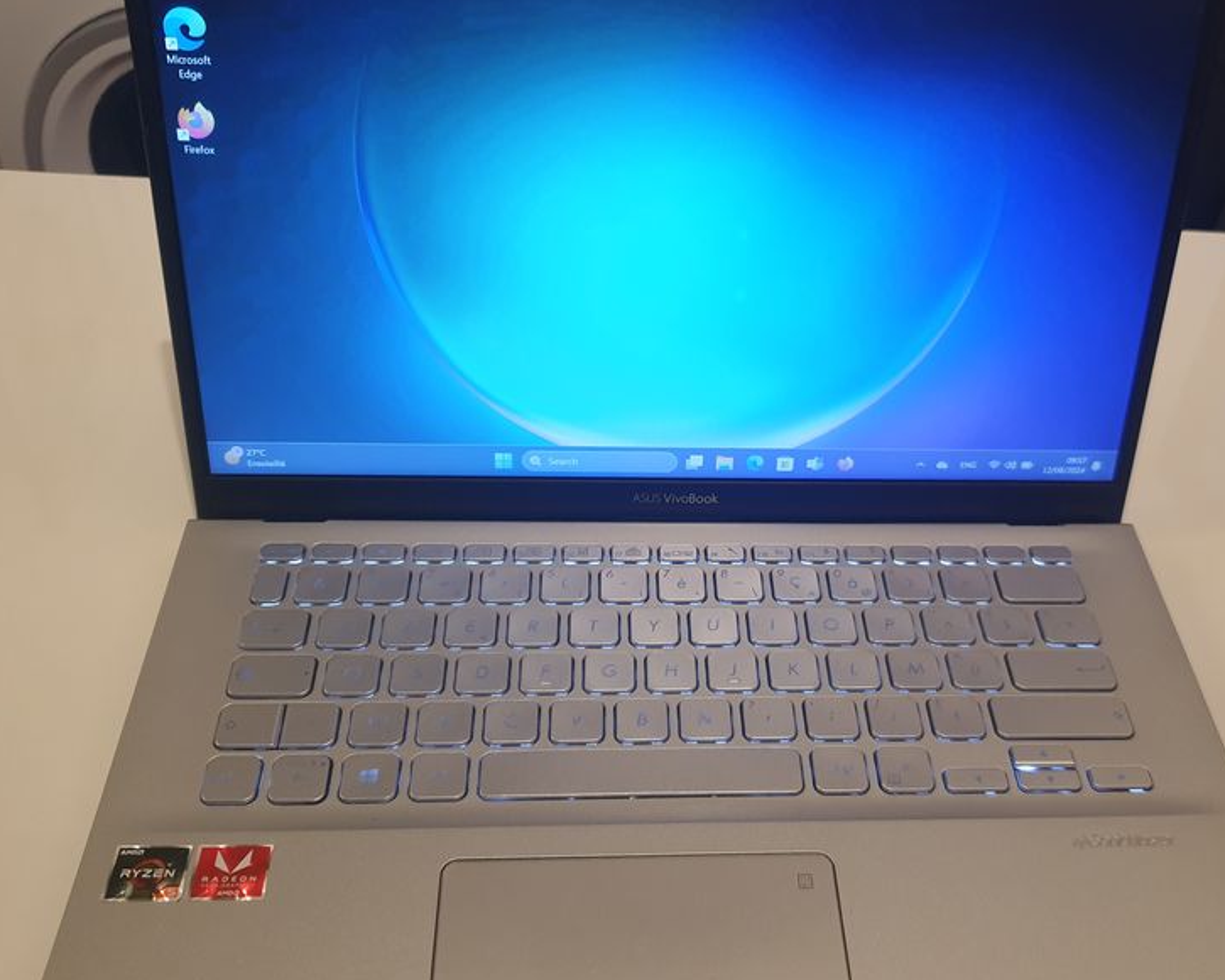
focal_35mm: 35
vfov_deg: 42.2
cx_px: 727
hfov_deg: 51.2
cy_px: 512
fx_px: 1269
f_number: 1.5
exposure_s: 1/50
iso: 250
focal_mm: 4.3
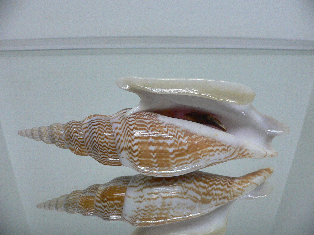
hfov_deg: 52.6
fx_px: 317
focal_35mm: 35
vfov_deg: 40.7
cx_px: 157
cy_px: 118
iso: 200
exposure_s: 1/60
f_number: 2.8
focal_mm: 4.6
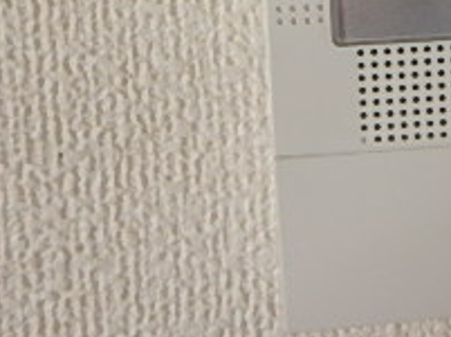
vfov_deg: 19.6
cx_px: 653
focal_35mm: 67
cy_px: -135
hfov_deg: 23.8
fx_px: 871
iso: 200
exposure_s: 1/40
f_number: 3.5
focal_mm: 3.7
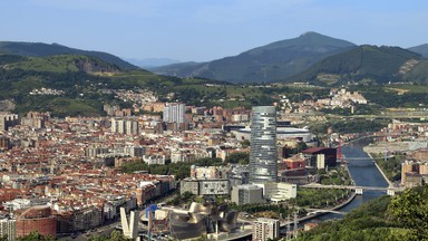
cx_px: 197
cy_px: 138
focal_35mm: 63
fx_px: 715
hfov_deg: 33.3
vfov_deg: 19.1
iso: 200
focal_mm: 55
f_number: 13
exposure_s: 1/320
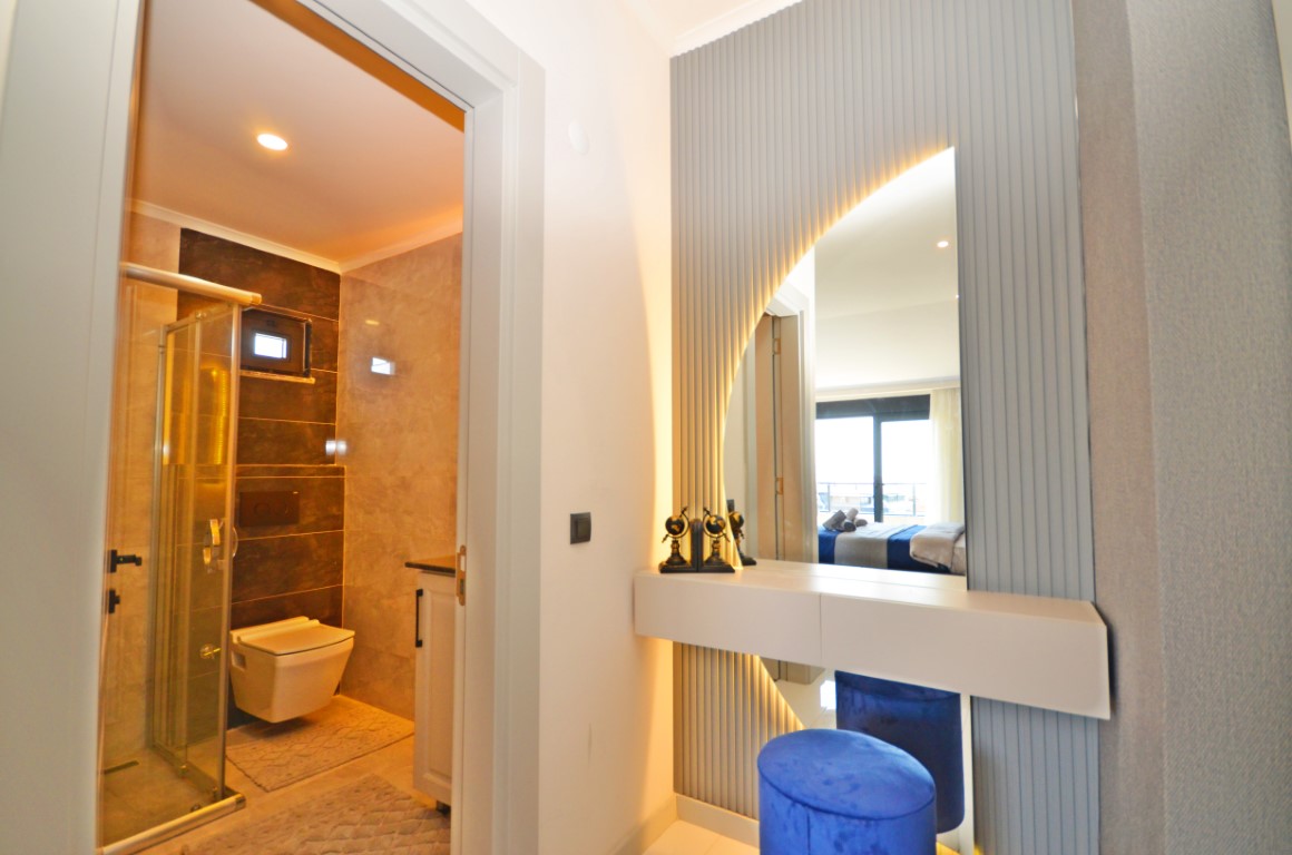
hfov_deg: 100.5
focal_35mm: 15
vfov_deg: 77.1
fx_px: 537
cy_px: 428
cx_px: 646
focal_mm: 10
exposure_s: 1/60
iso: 360
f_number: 4
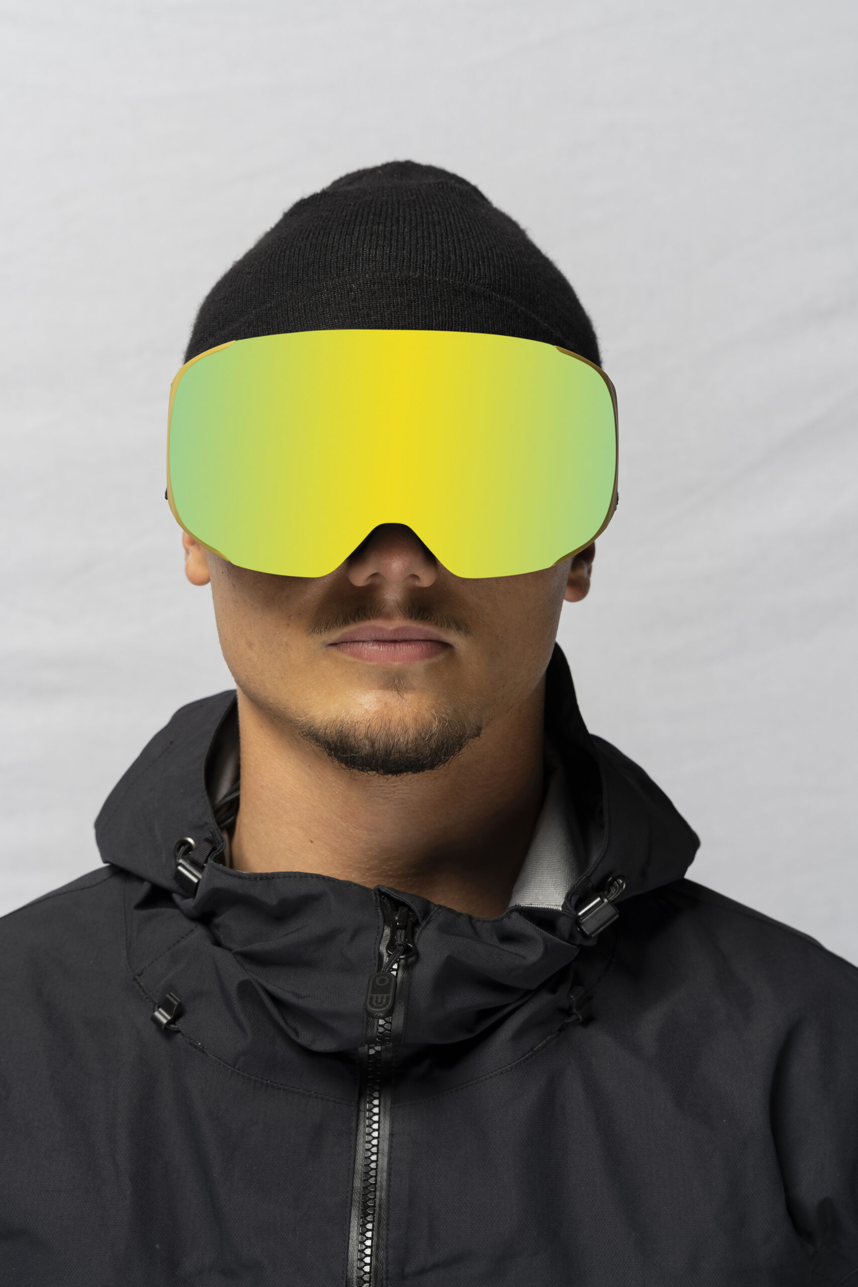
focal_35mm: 66
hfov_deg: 20.6
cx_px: 429
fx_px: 2359
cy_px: 644
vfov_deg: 30.5
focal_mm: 66
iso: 100
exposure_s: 1/125
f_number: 8
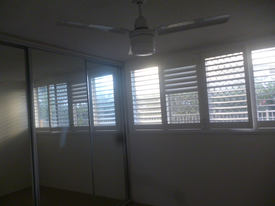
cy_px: 103
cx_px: 138
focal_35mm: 28
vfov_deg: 49.7
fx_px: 222
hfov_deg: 63.4
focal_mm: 5
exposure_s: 1/60
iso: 320
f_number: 3.1
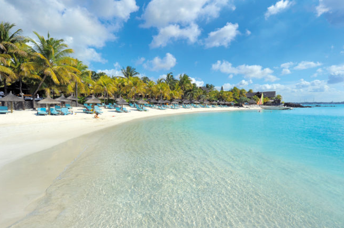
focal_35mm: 15
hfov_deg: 100.4
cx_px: 169
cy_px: 111
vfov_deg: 77.2
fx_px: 143
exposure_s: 1/800
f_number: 11
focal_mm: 14
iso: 320
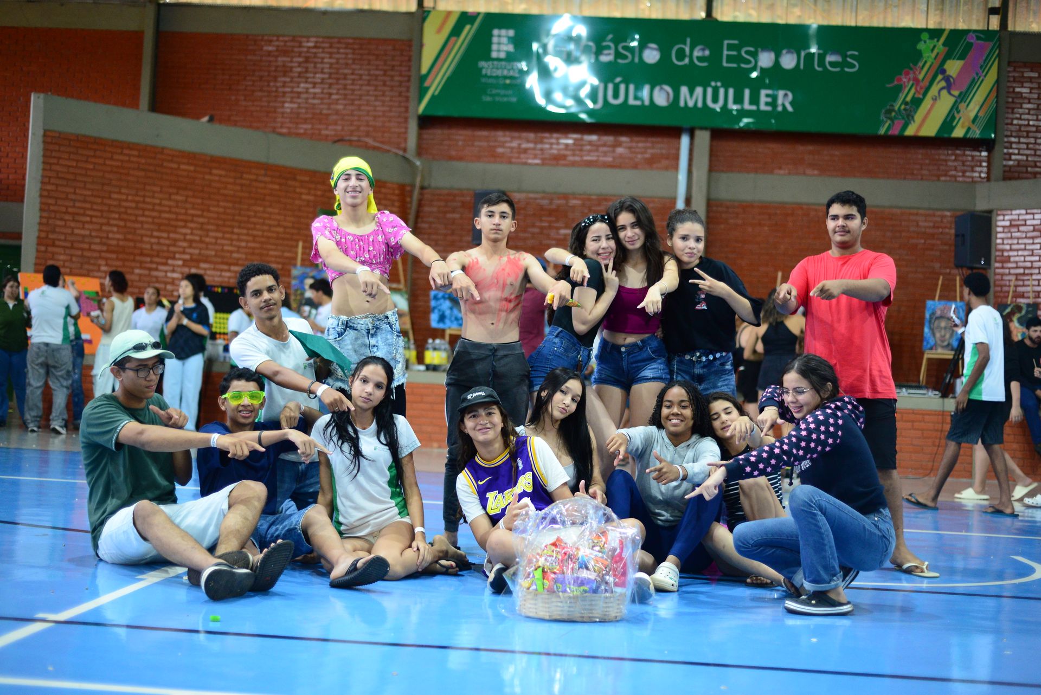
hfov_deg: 39.6
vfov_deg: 27.0
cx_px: 520
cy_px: 348
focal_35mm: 50
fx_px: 1446
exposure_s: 1/160
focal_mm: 50
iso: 2500
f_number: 2.2
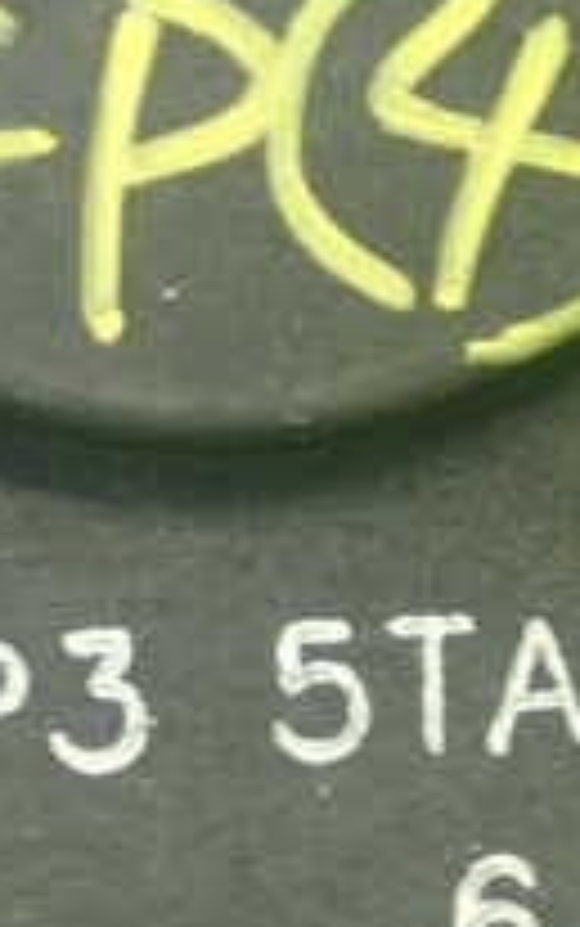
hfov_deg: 9.7
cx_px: 319
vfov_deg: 15.2
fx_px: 3435
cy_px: 855
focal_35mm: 136
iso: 800
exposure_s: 1/20
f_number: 2.9
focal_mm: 7.84
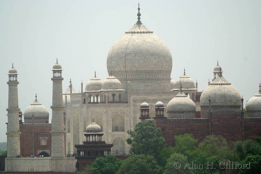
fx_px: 4353
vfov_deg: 2.3
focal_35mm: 600
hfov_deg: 3.4
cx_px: 130
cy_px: 87
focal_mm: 400
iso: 100
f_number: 5.6
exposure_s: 1/500
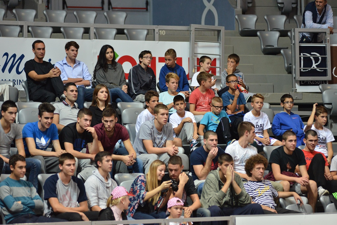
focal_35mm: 185
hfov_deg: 11.1
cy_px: 112
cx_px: 168
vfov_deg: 7.4
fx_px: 1733
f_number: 3.5
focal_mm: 185
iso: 2500
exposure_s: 1/640
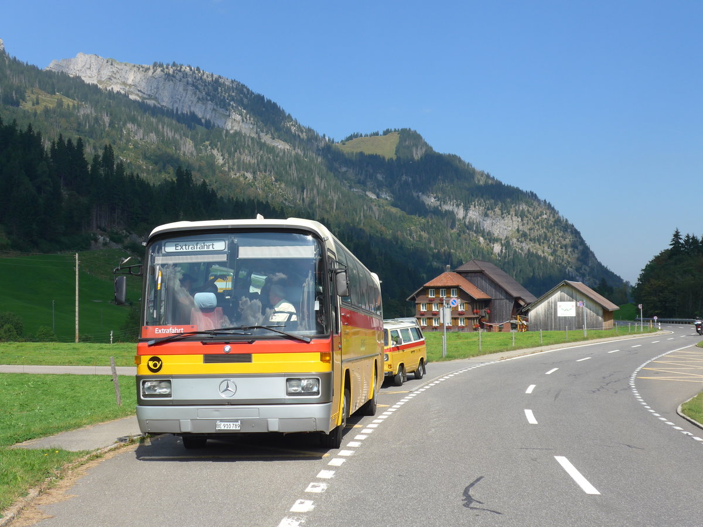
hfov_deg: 42.9
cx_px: 352
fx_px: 894
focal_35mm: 44
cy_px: 264
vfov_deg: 32.9
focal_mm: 9
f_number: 2.8
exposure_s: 1/1600
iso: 80
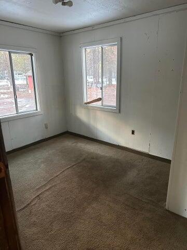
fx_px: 173
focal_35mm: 24
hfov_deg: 56.8
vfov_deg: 71.6
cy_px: 125
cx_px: 94
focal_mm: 6.86
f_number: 1.78
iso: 640
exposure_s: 1/60
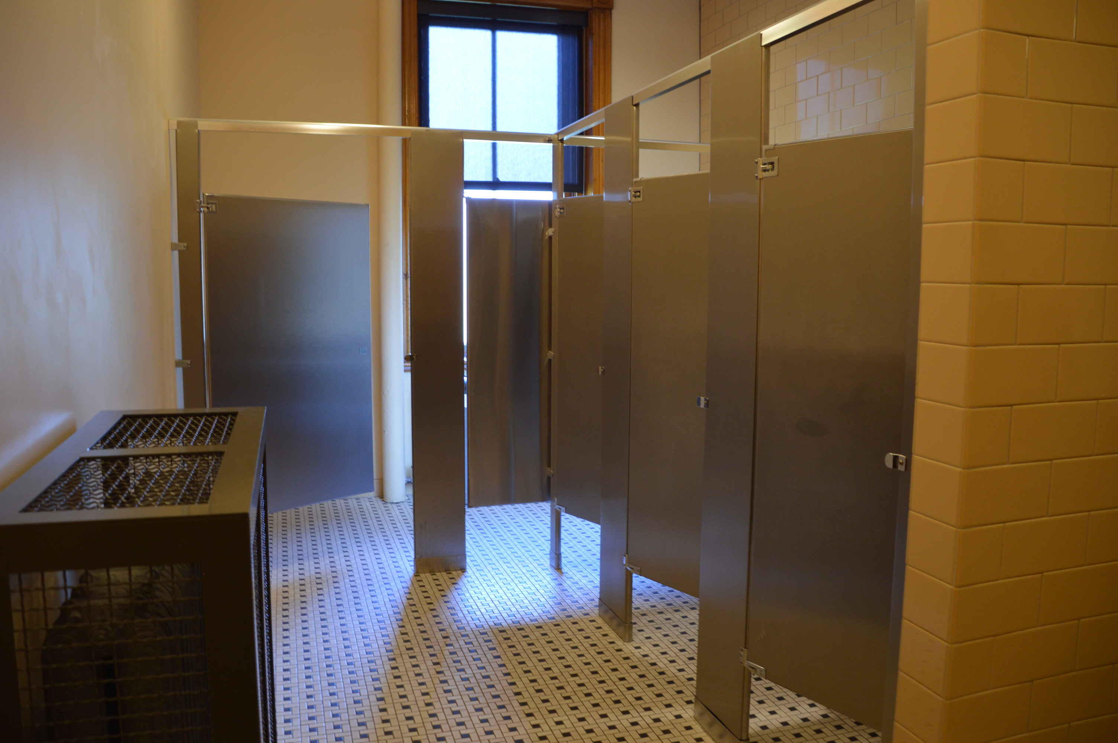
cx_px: 559
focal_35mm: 27
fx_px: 838
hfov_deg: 67.4
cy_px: 372
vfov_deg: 47.8
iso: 400
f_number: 3.5
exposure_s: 1/30
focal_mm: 18
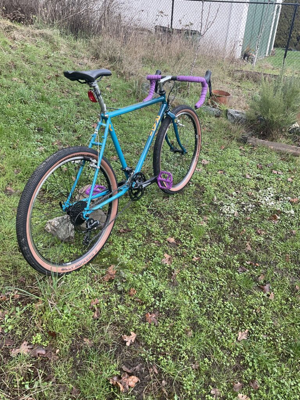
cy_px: 200
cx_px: 150
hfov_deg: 48.2
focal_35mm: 29
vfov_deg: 61.7
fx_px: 335
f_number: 1.8
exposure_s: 1/120
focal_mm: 3
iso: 32
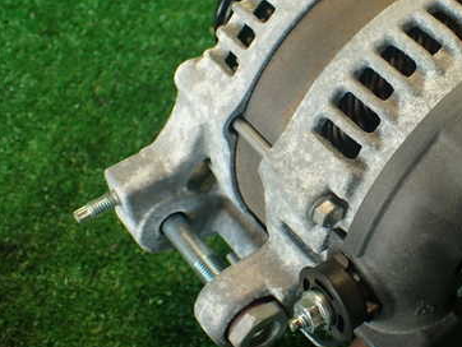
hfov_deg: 34.9
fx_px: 708
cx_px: 379
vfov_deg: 27.5
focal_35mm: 53
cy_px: 153
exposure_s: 1/50
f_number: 2.4
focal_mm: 5.79
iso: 200
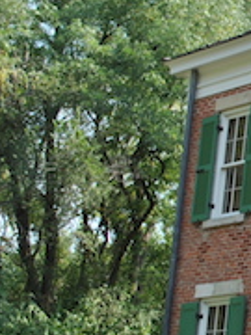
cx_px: 571
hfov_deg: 9.3
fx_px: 1412
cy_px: 152
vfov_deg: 13.5
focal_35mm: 146
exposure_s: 1/200
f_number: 6.3
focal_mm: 26
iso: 100
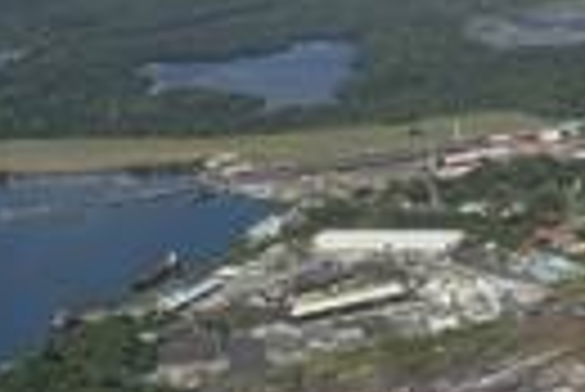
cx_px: 814
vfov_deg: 12.5
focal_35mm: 110
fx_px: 1789
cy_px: 225
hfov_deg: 17.2
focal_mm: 34
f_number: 11
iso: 320
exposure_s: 1/800
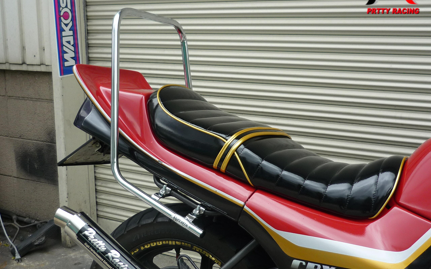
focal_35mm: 52
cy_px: 123
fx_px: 611
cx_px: 216
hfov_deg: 38.9
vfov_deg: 24.9
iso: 100
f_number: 2.9
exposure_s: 1/200
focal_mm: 6.3
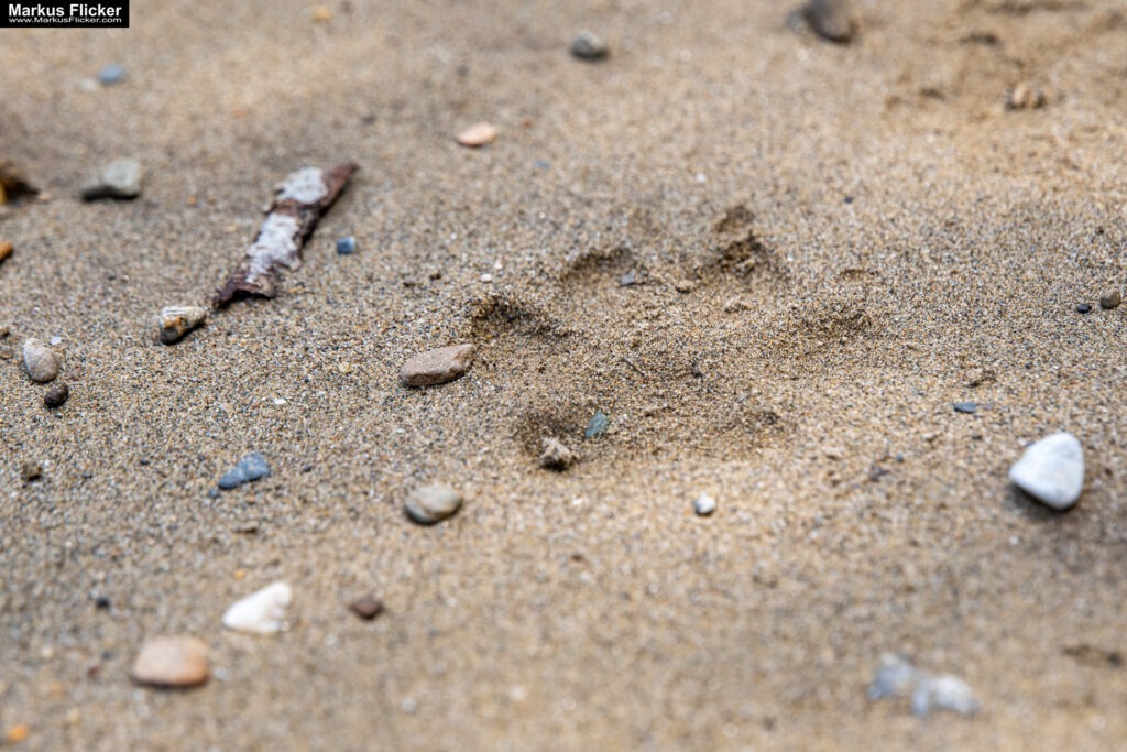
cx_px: 564
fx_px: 7044
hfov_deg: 9.1
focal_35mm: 225
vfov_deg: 6.1
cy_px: 376
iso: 200
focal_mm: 150
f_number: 4.5
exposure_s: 1/640
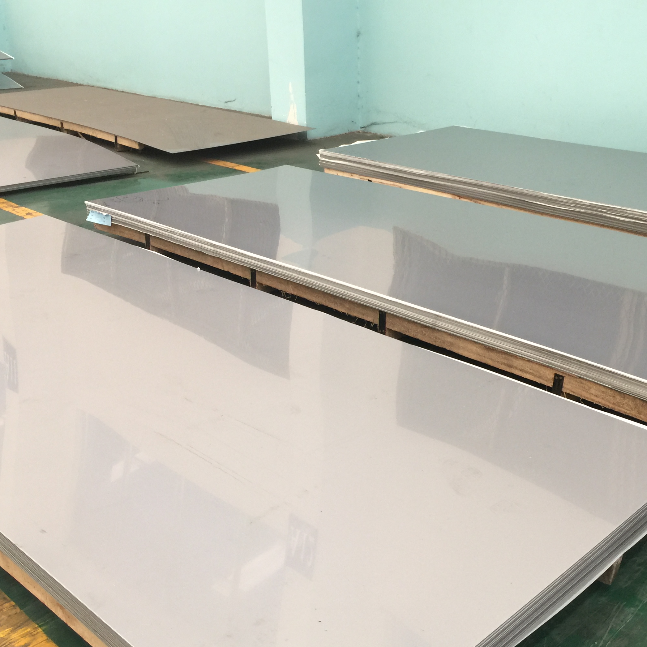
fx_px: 846
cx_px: 403
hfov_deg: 41.6
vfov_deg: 41.8
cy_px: 370
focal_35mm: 40
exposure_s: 1/17
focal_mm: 4.15
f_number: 2.2
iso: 50
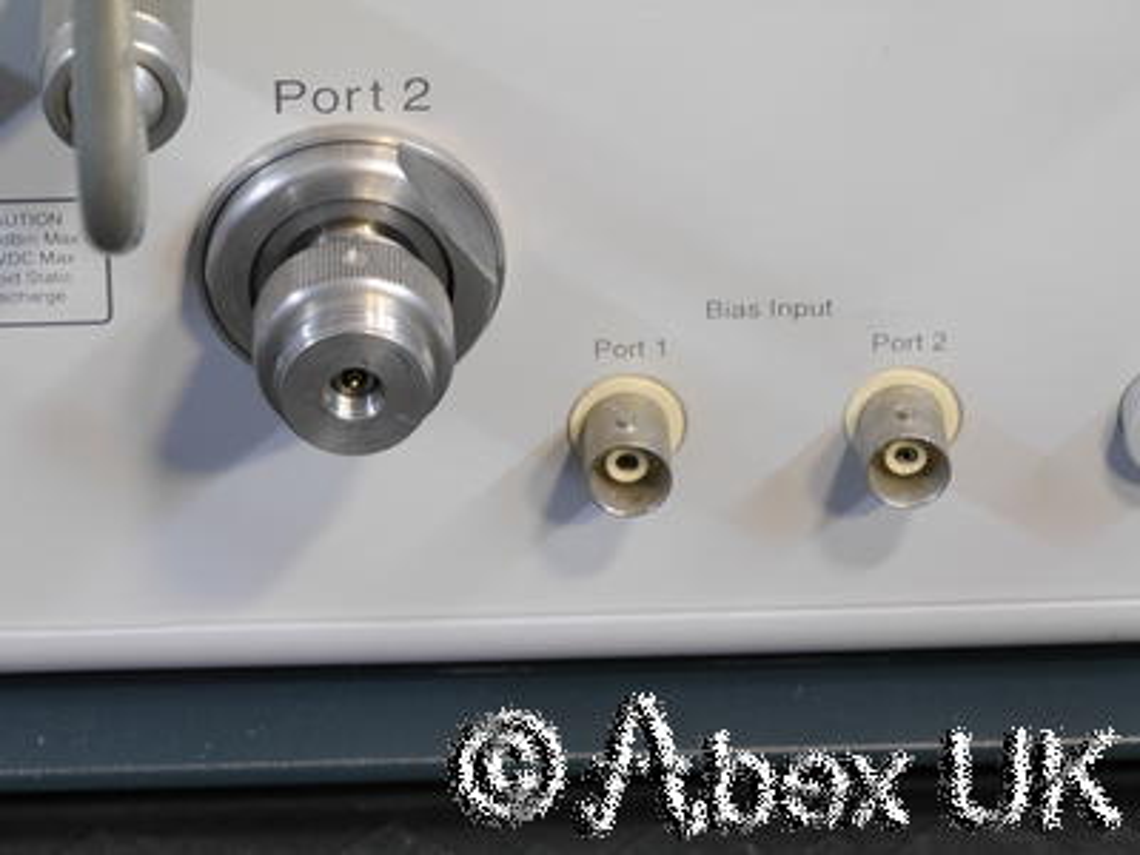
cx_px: 570
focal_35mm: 280
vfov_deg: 5.3
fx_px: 9221
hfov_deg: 7.1
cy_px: 428
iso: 800
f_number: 14
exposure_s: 1/3.2
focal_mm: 140
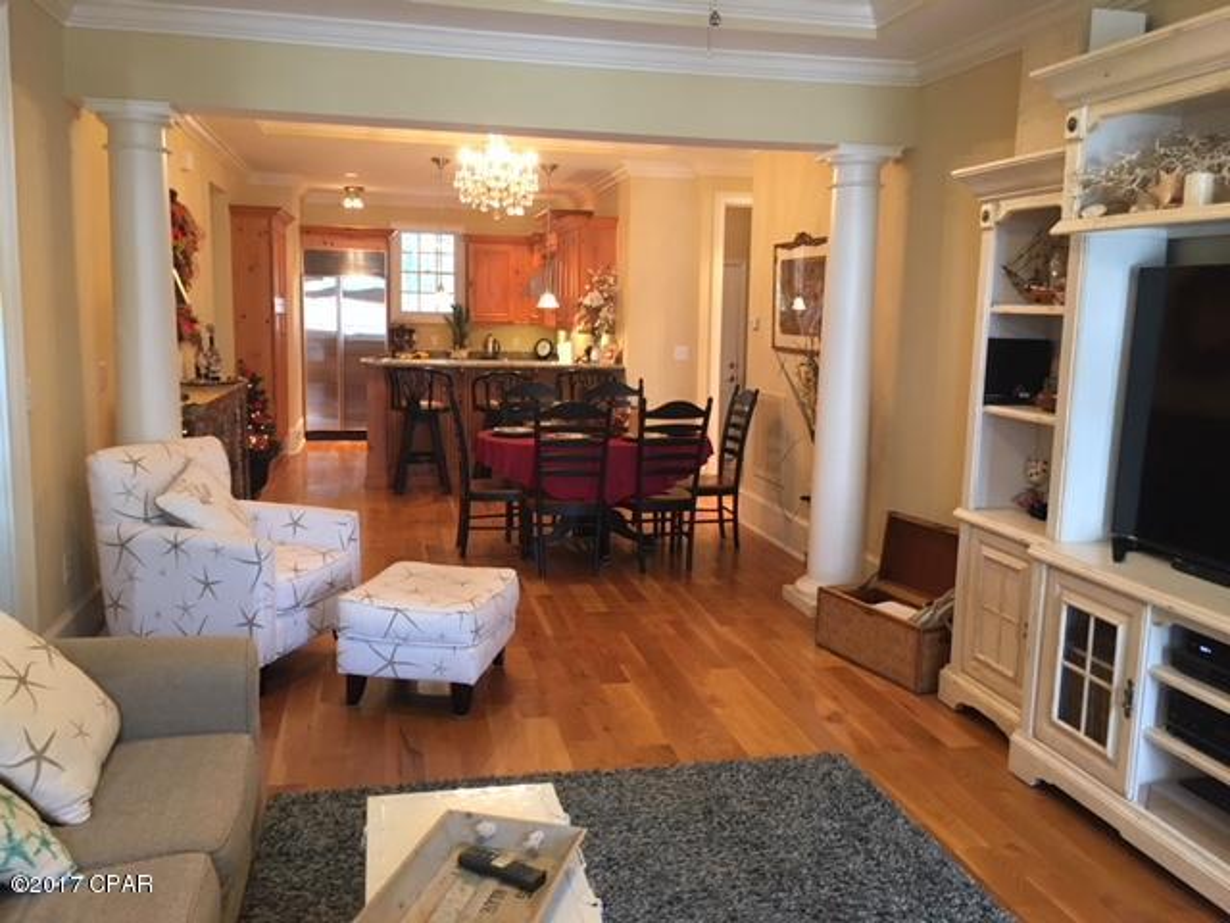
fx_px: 1030
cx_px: 615
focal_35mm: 29
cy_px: 462
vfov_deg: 48.2
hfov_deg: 61.7
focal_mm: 4.15
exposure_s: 1/30
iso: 125
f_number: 2.2
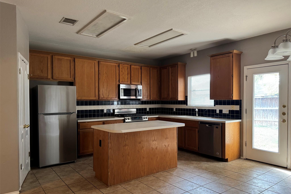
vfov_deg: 51.2
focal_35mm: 25
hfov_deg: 71.5
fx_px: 202
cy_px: 103
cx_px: 145
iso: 320
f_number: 1.78
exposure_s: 1/60
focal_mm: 6.76
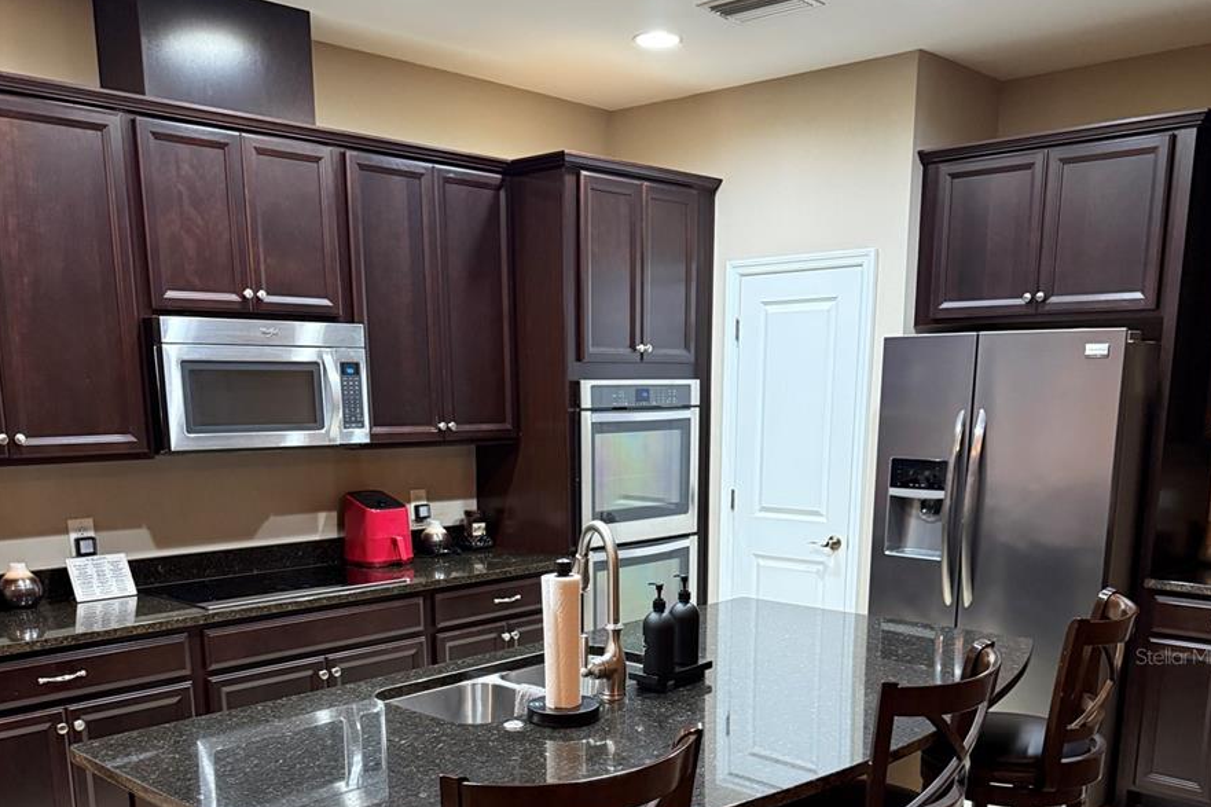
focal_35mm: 34
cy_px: 656
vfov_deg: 37.4
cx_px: 614
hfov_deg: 55.8
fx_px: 1143
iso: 640
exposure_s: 1/40
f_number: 1.78
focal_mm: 6.76
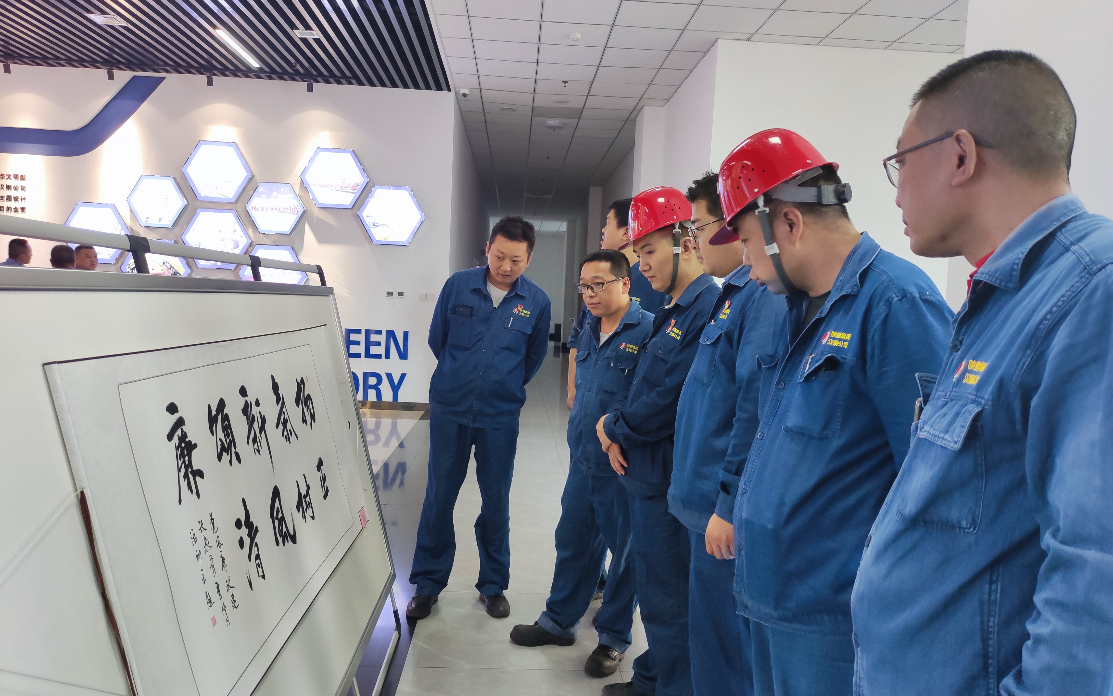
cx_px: 564
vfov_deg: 46.0
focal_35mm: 27
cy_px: 356
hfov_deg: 68.4
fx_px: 819
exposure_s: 1/50
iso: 135
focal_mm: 5.43
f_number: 1.89
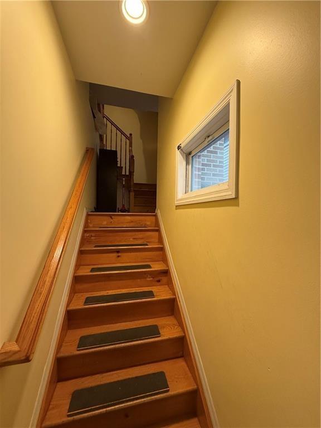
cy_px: 214
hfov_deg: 85.7
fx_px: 173
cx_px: 160
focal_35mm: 14
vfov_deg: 102.1
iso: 400
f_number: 2.2
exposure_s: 1/60
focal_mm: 2.22
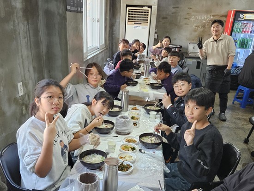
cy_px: 96
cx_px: 127
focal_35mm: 23
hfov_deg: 73.9
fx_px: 169
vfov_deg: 58.9
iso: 640
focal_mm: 5.4
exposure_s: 1/172
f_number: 1.8
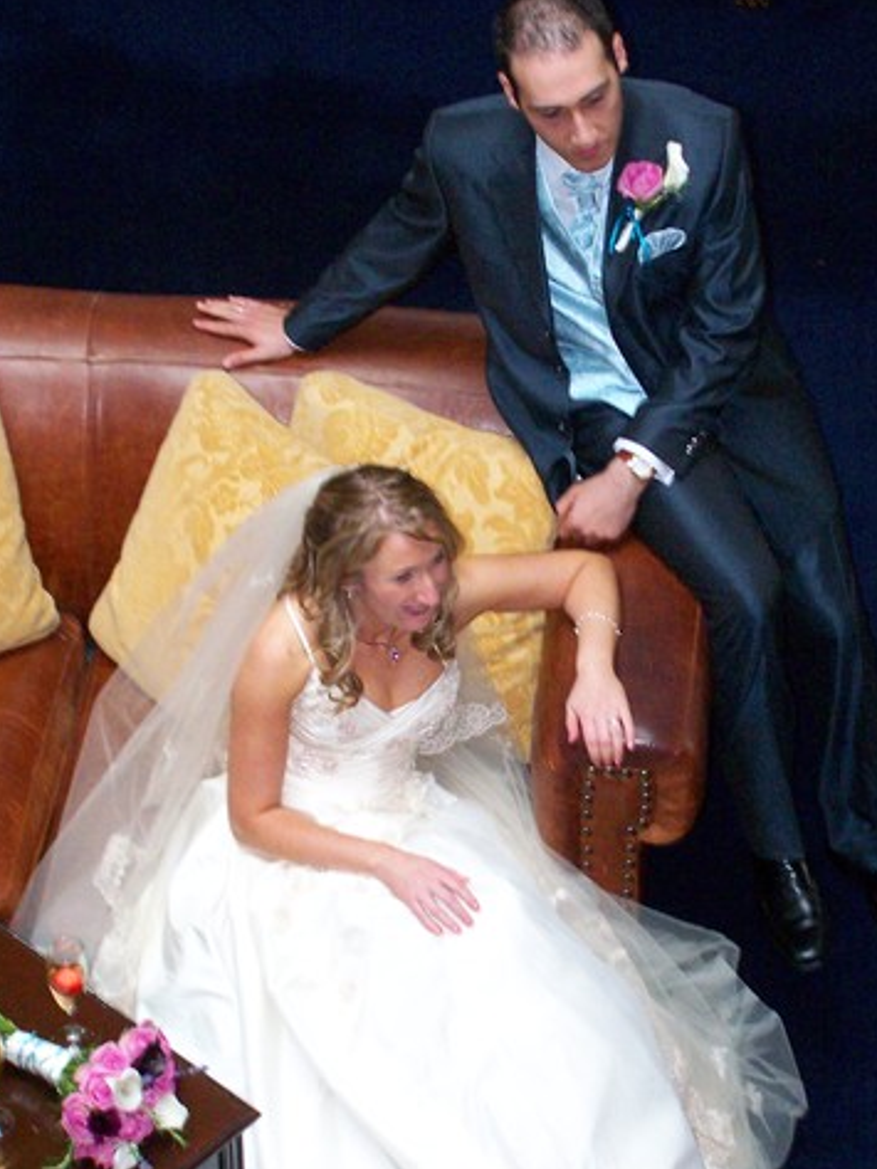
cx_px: 499
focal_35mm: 104
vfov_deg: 18.9
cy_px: 652
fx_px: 3512
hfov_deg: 14.2
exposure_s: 1/80
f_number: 3.2
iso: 400
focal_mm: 13.7
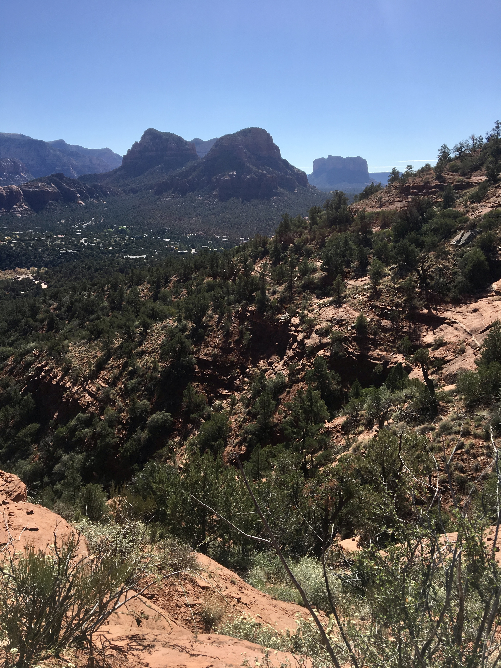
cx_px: 250
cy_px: 334
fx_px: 560
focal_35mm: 29
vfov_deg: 61.7
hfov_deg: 48.2
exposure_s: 1/1923
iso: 25
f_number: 2.2
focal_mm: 4.15
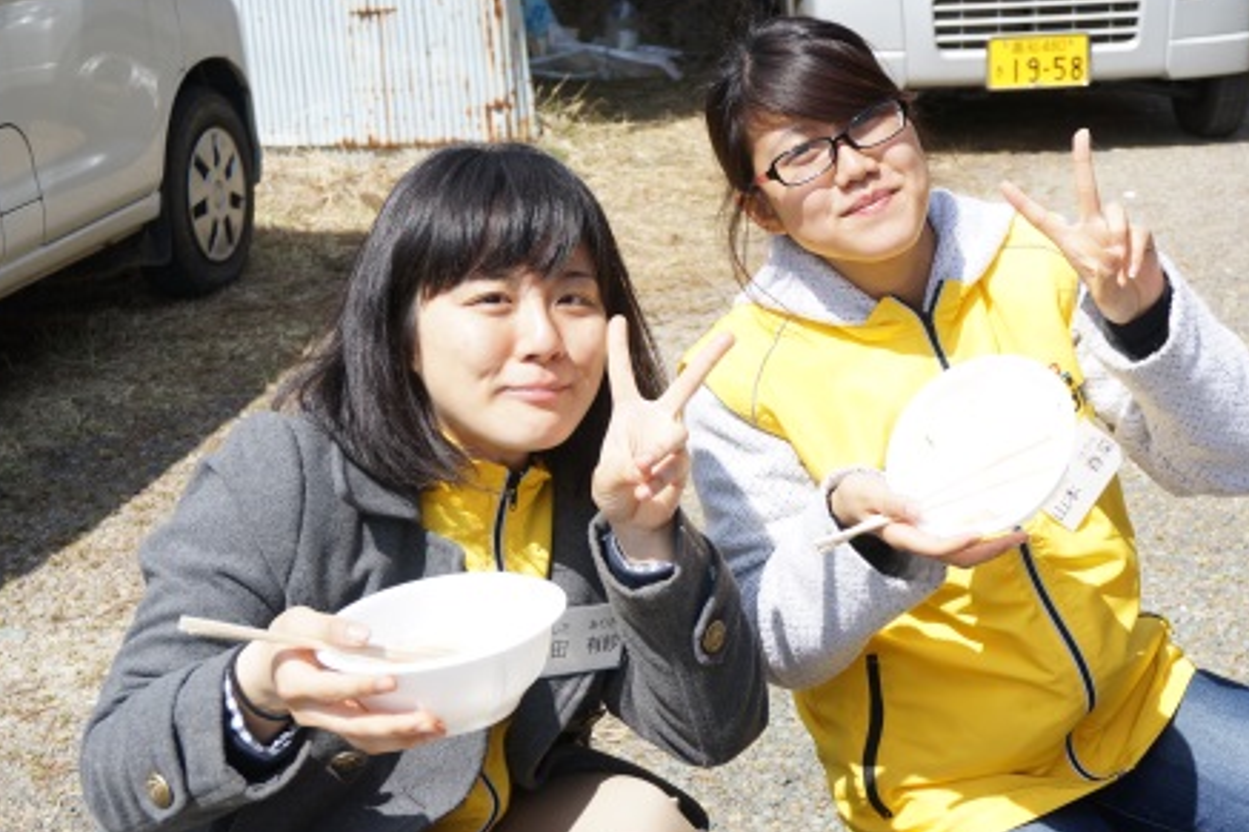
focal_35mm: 57
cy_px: 435
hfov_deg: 35.3
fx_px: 1962
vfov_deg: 23.9
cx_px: 672
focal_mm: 33
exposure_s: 1/320
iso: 100
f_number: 5.6
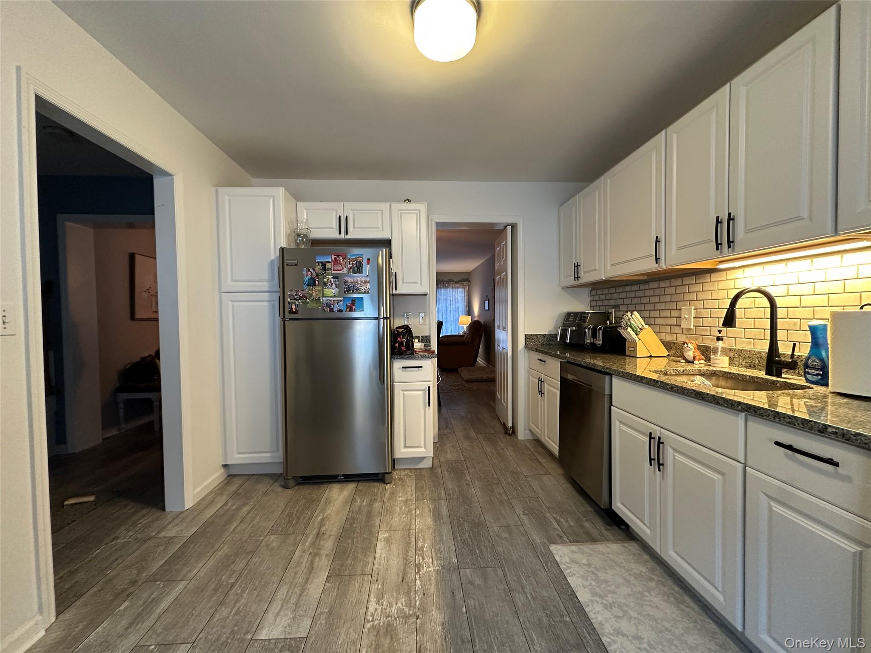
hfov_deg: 102.1
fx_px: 352
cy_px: 326
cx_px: 436
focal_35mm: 14
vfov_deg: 85.7
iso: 400
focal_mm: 2.22
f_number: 2.2
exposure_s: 1/60
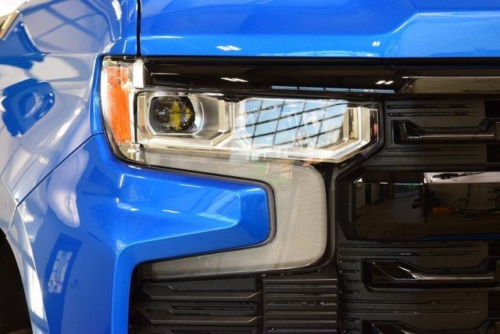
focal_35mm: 105
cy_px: 167
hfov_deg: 19.5
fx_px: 1459
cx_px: 250
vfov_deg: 13.0
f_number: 7.1
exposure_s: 1/30
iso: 1000
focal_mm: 70
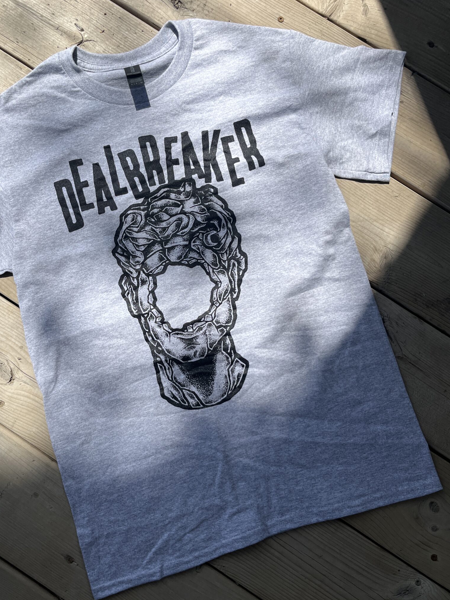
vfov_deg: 55.3
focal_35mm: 33
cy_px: 293
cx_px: 180
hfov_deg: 42.7
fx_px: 572
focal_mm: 5.1
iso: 50
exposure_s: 1/4484
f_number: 1.6
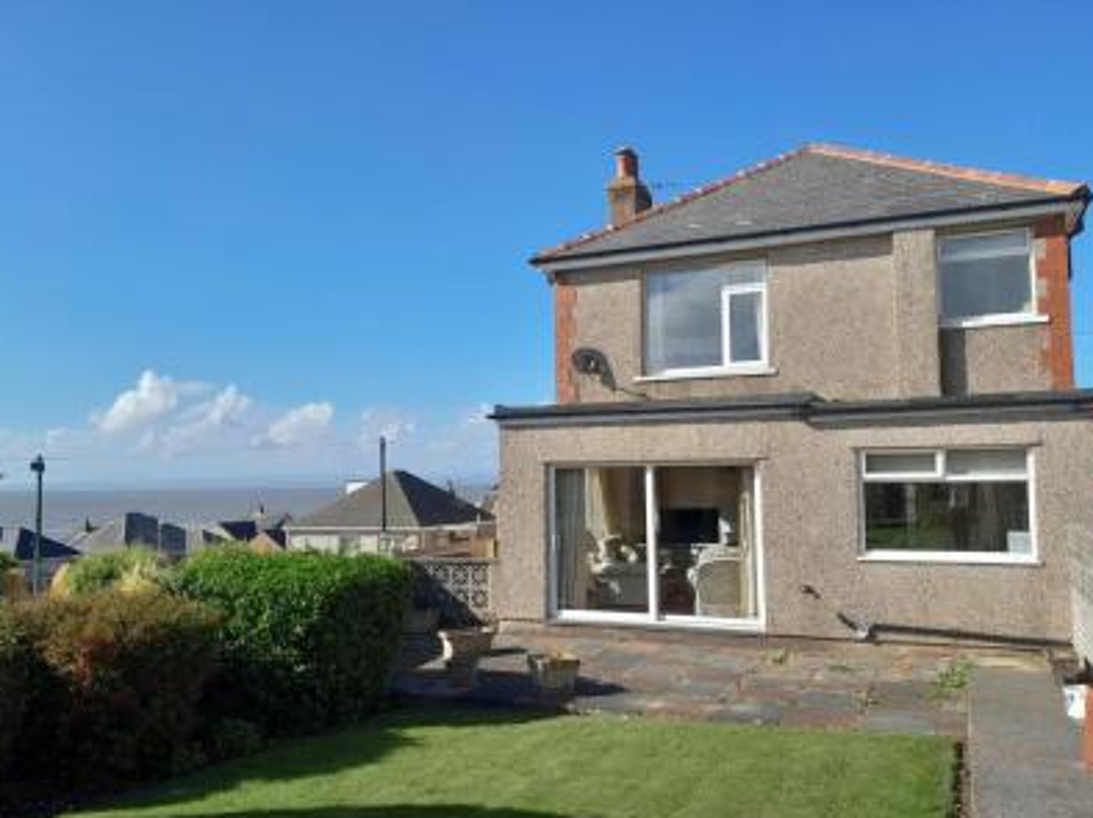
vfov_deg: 48.2
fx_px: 915
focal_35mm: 29
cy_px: 420
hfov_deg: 61.7
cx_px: 567
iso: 40
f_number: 1.8
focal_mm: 4
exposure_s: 1/539
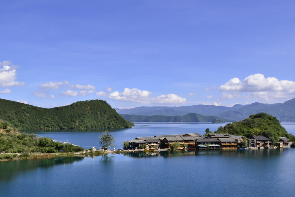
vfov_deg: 34.1
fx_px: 320
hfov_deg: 49.5
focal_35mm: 39
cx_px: 137
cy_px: 119
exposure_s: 1/500
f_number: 8
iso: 125
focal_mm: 18
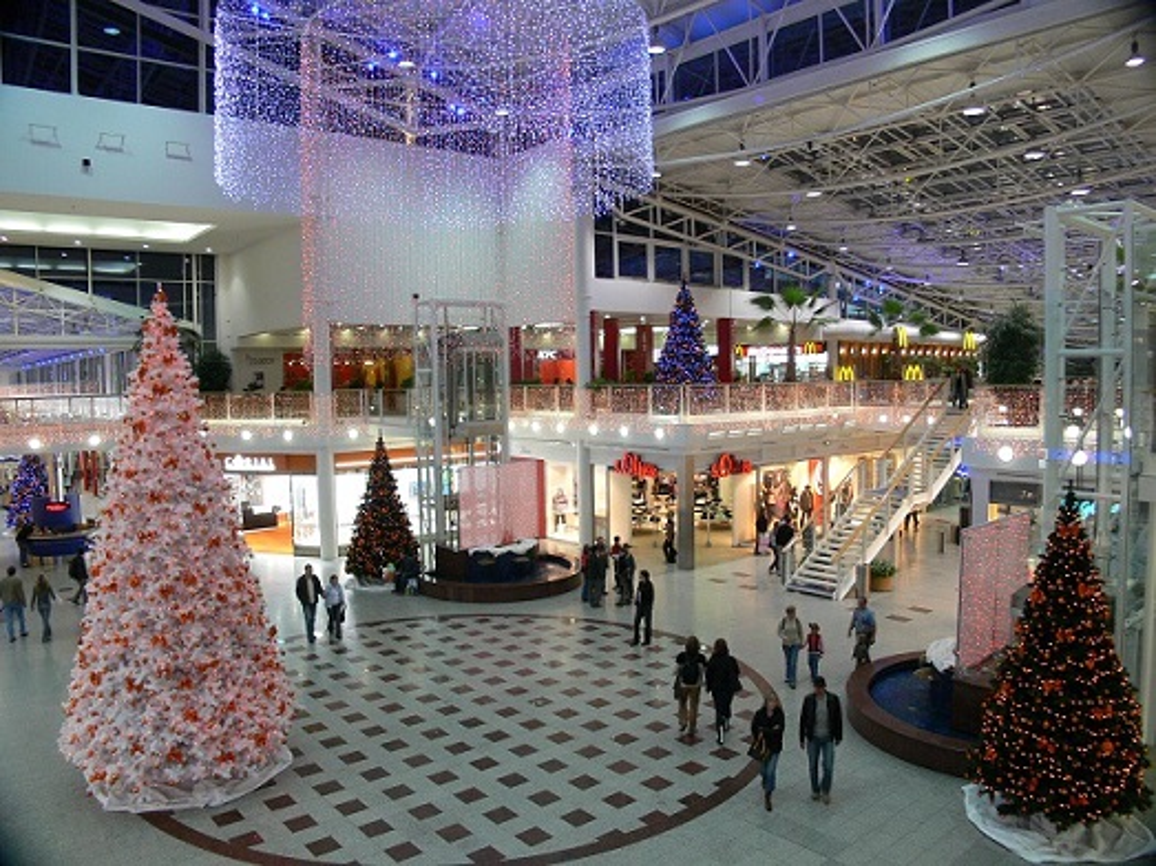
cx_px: 578
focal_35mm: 35
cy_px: 433
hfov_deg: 52.6
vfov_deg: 40.7
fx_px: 1169
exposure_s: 1/30
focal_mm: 7.4
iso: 200
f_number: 2.8
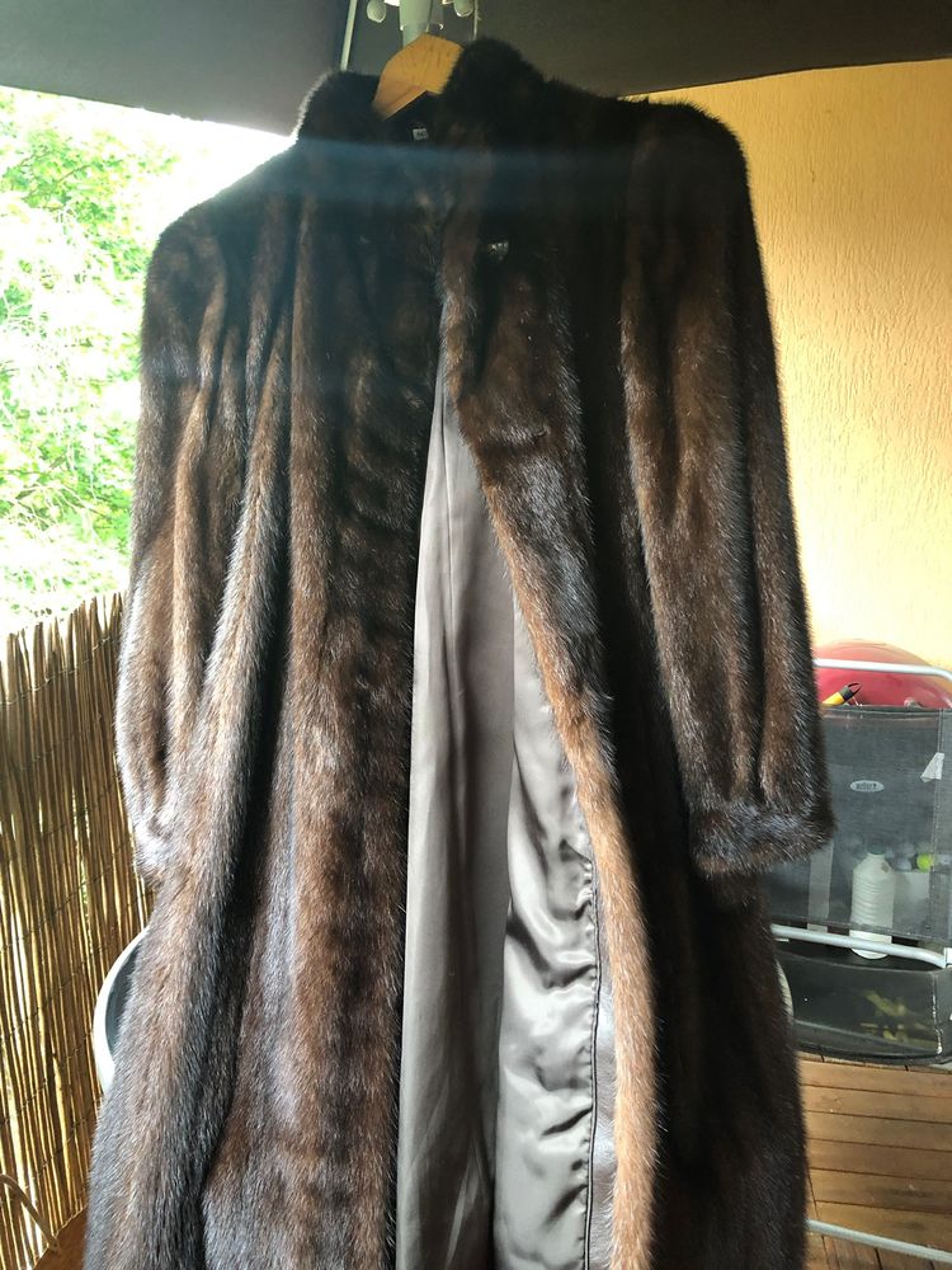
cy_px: 635
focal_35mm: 28
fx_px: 1027
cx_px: 476
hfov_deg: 49.7
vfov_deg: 63.4
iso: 80
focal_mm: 4
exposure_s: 1/15
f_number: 1.8
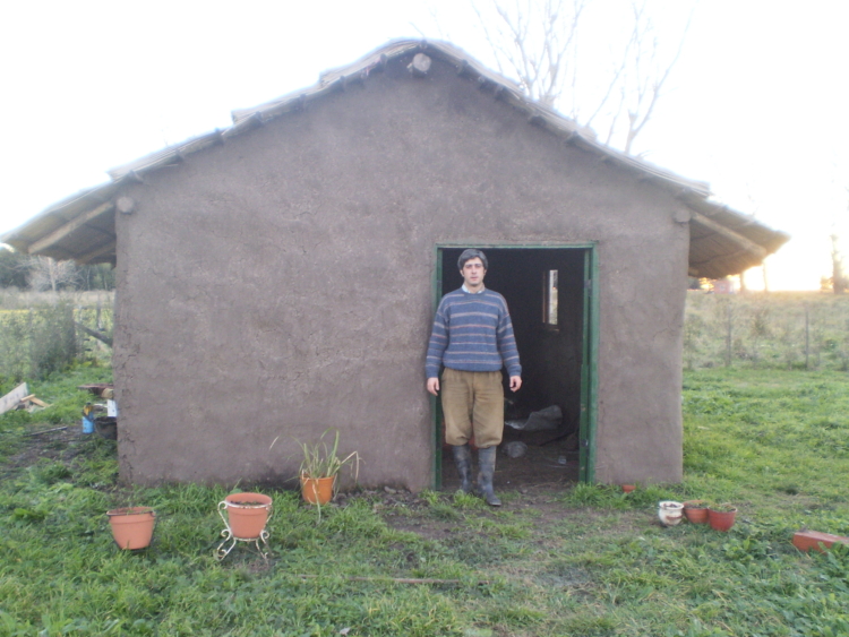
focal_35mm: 36
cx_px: 424
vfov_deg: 39.7
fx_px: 883
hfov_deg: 51.3
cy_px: 318
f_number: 3.1
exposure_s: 1/30
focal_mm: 6.3
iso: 125
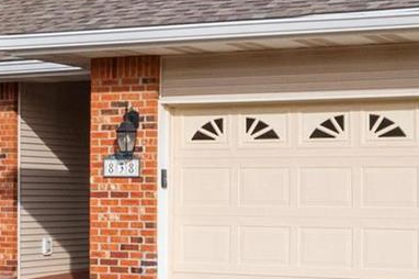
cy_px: 204
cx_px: 97
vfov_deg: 12.5
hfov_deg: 18.6
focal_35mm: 109
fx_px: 1268
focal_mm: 13
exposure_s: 1/320
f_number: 8
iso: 400
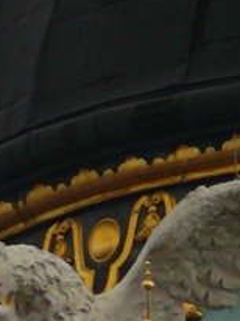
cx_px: 3
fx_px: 13497
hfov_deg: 1.0
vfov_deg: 1.4
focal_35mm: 1457
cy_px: 399
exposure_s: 1/125
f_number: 3.7
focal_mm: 84.6
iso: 320
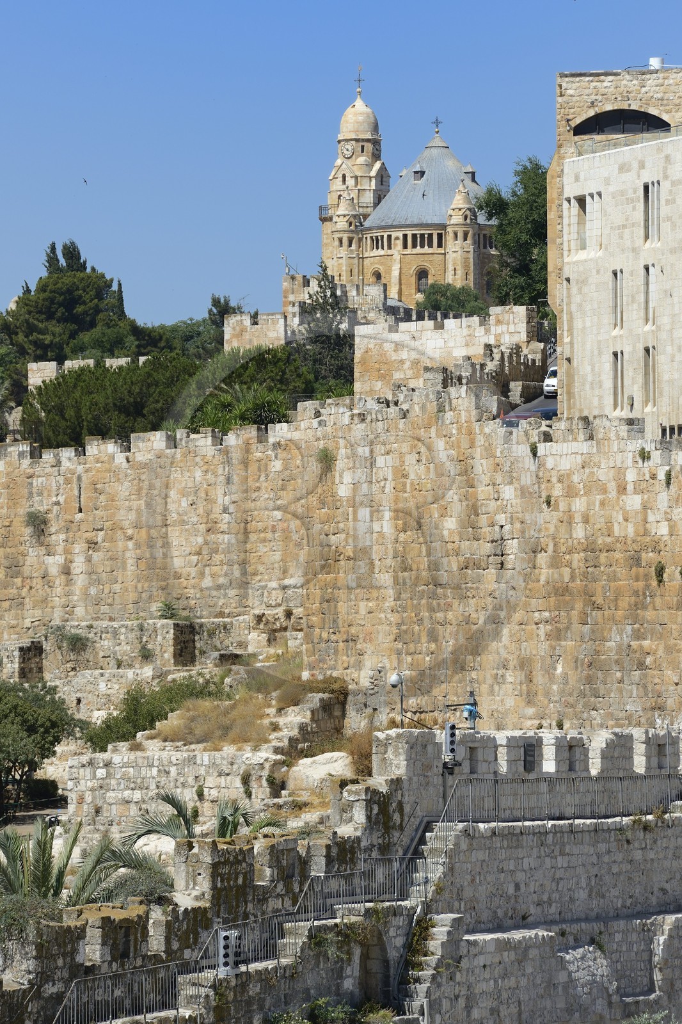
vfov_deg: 10.3
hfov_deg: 6.9
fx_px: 5685
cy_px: 512
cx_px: 341
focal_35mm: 200
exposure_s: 1/320
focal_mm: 200
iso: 100
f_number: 9
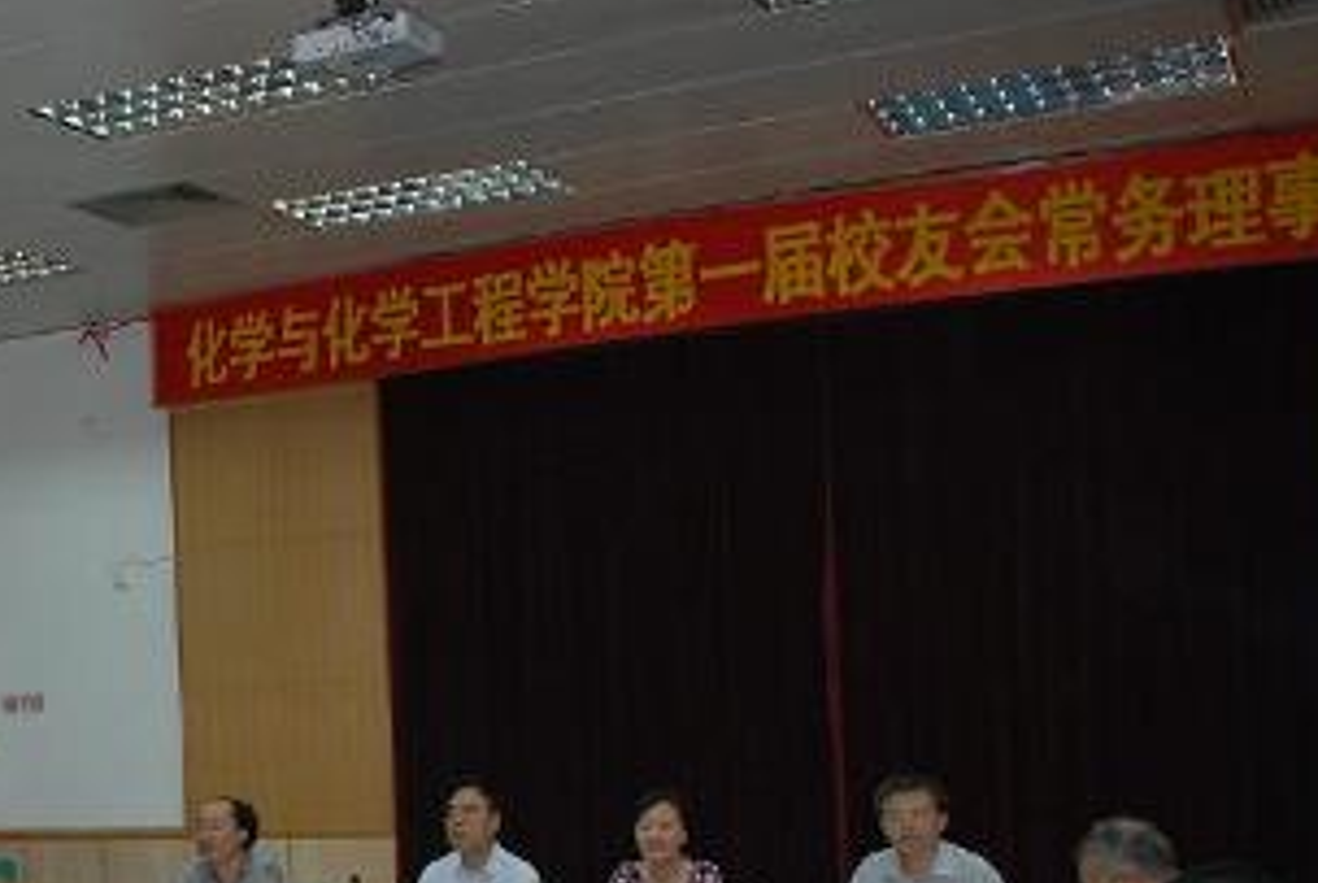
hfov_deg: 32.0
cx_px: -26
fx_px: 2090
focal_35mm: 57
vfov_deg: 23.3
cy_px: 787
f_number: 4
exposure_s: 1/60
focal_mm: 18
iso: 400
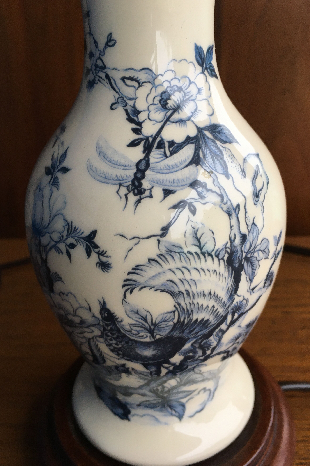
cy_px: 231
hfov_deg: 42.3
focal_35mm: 31
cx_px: 161
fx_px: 400
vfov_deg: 60.3
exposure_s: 1/33
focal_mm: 4.15
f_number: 2.2
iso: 32
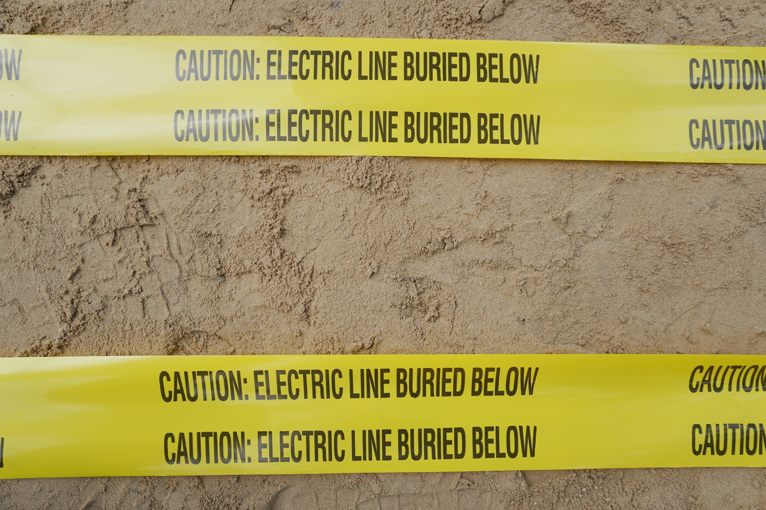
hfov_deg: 73.7
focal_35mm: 24
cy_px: 255
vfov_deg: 53.1
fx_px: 511
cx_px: 383
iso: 100
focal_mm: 16
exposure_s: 1/250
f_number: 5
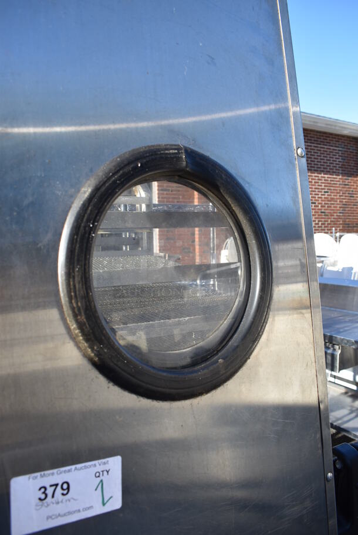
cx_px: 179
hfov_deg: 48.0
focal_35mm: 27
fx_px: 402
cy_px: 268
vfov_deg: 67.3
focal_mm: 18
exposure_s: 1/250
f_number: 7.1
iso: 200
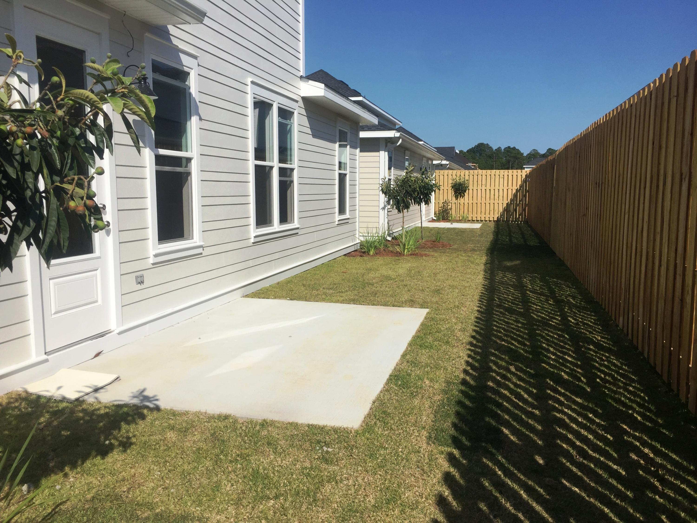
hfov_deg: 61.7
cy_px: 262
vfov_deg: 48.2
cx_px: 348
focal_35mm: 29
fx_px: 584
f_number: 2.2
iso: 32
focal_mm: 4.15
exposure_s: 1/3597
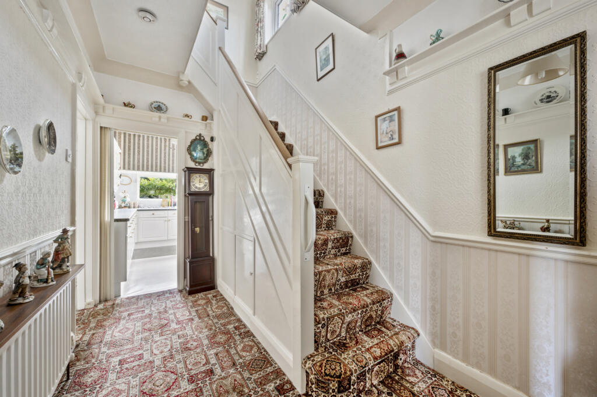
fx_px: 232
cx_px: 298
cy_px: 198
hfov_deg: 104.3
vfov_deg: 81.1
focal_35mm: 14
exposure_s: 5
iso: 200
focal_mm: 14
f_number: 16
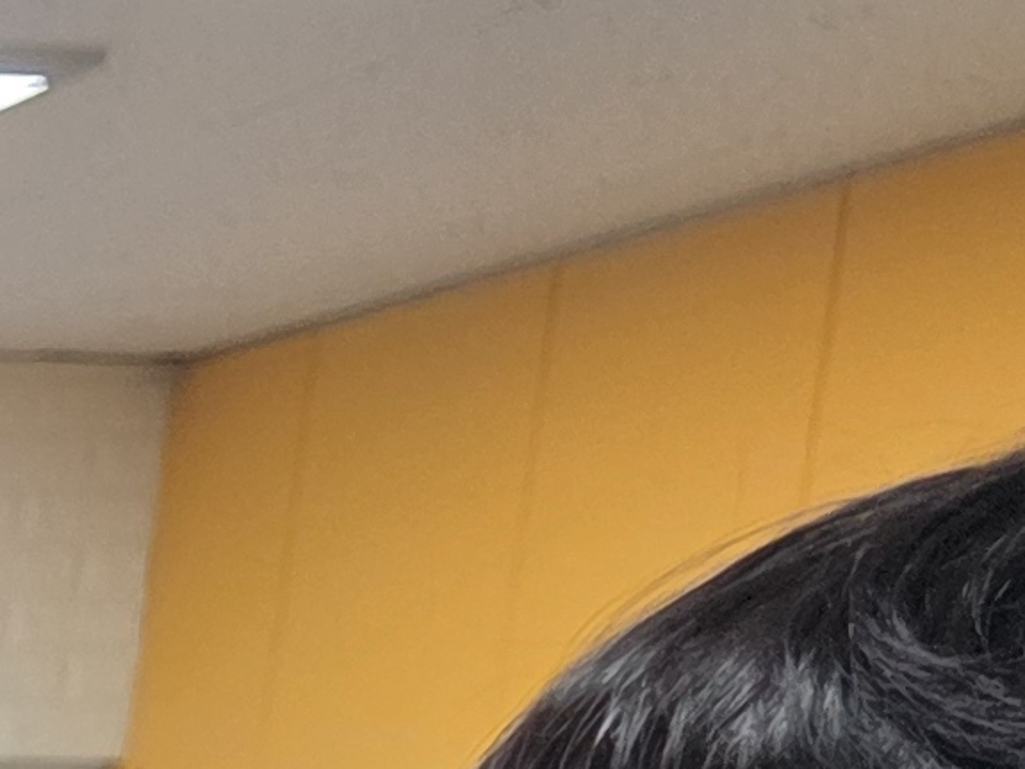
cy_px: 2575
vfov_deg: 7.7
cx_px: -1765
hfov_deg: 10.1
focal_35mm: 160
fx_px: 4737
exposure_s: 1/120
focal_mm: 6.3
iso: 125
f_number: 1.7
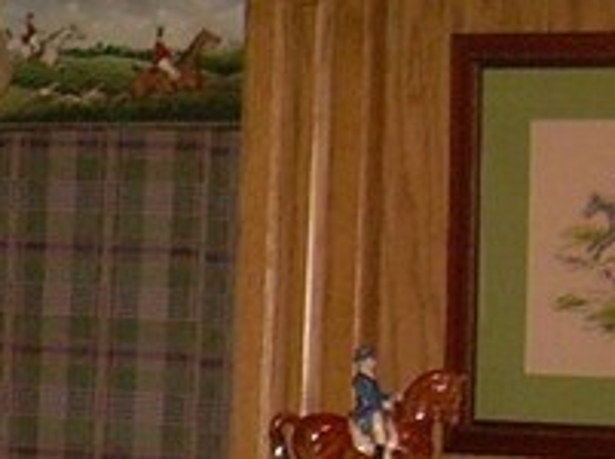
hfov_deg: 9.2
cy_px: 685
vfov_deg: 7.5
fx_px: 3441
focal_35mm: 194
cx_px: -848
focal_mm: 6.3
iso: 200
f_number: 2.8
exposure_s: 1/60
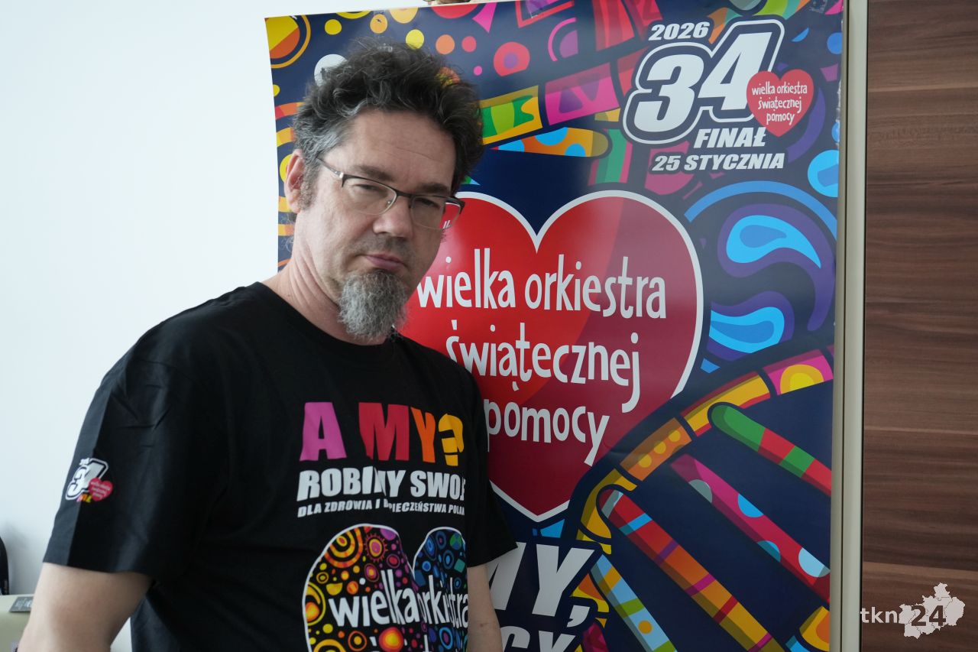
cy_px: 326
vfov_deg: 27.0
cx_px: 489
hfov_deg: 39.6
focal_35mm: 50
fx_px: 1358
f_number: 5
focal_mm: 50
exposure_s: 1/80
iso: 2500
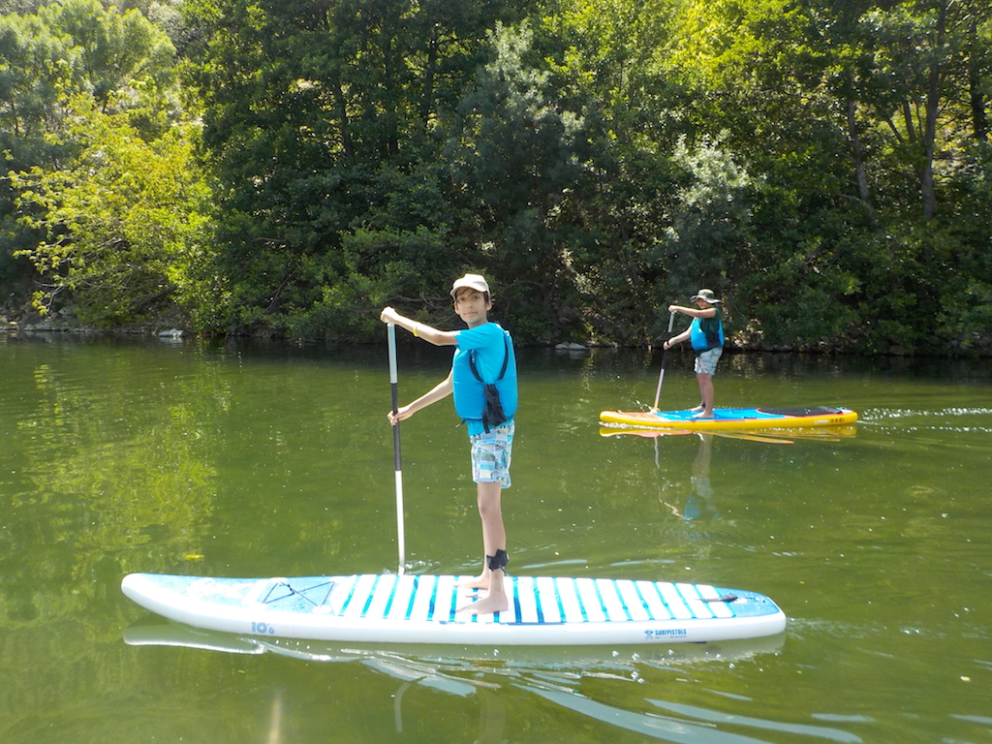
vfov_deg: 46.8
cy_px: 372
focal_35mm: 30
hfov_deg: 60.0
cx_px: 496
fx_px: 860
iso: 125
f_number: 3.3
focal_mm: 4.1
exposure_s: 1/400
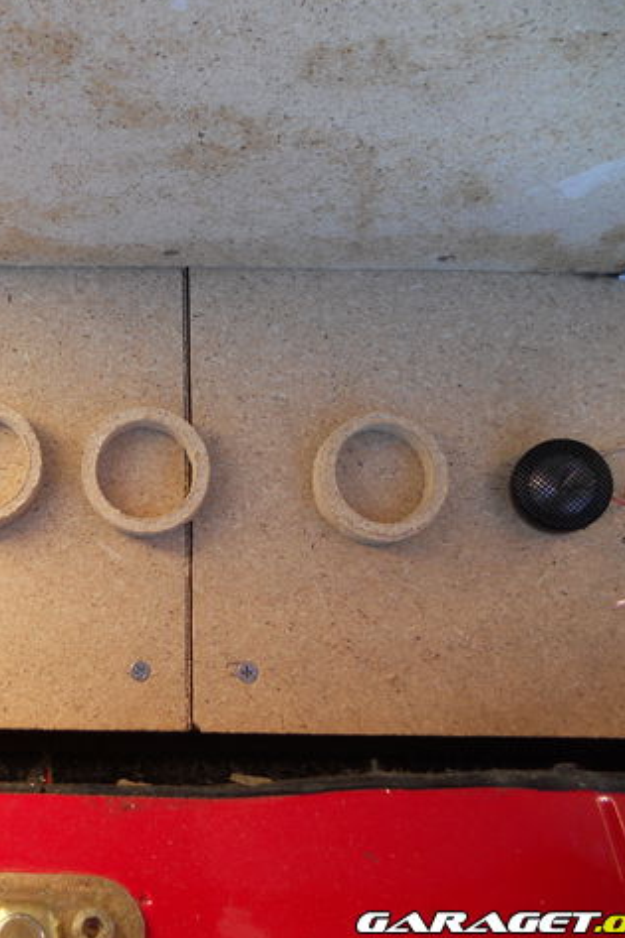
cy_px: 466
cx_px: 62
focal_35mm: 38
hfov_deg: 33.2
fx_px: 990
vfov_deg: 50.7
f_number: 3.2
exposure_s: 1/80
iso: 80
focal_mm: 4.9
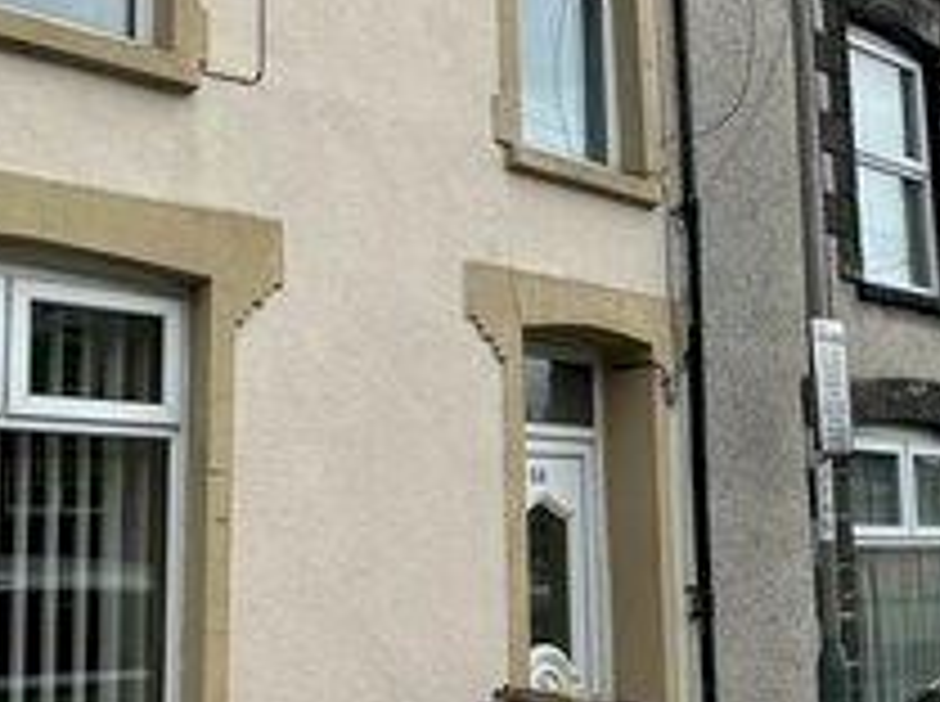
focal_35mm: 47
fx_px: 1274
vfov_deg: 30.8
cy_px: 376
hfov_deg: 39.5
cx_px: 243
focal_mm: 2.22
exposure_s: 1/203
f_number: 2.2
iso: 40
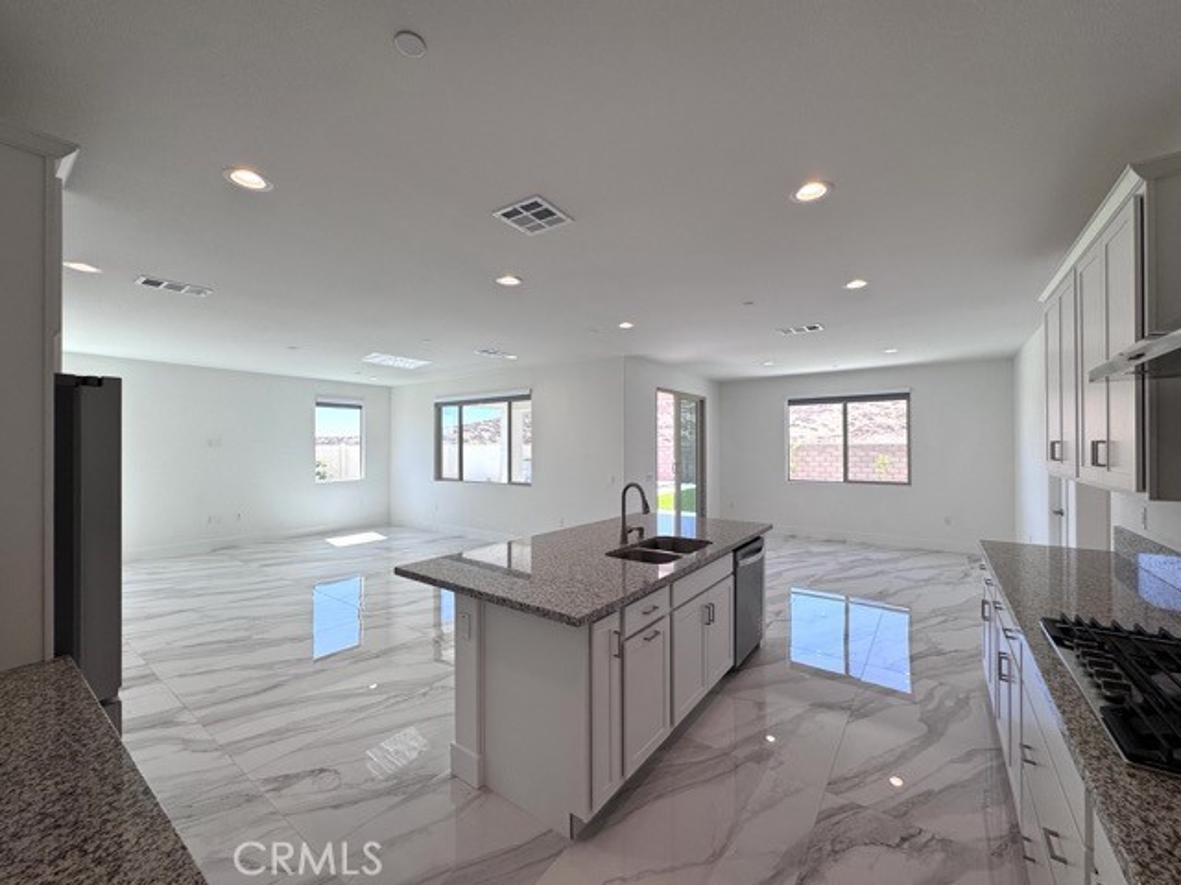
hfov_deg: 102.1
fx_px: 478
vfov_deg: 85.7
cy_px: 442
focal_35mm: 14
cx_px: 590
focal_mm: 2.22
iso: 40
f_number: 2.2
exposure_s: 1/241
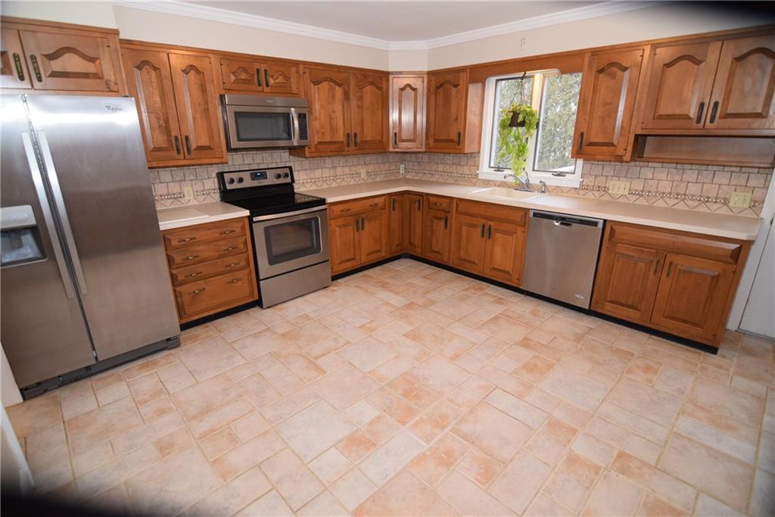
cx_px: 388
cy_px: 258
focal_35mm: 16
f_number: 3.2
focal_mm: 11
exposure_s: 1/60
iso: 800
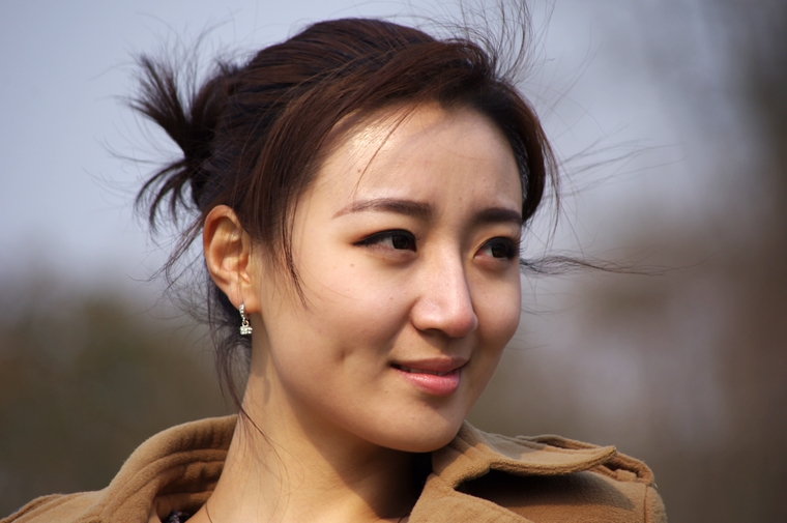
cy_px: 262
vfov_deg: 4.0
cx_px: 394
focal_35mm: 345
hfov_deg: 6.0
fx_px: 7534
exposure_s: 1/800
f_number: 5.6
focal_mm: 230
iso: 100
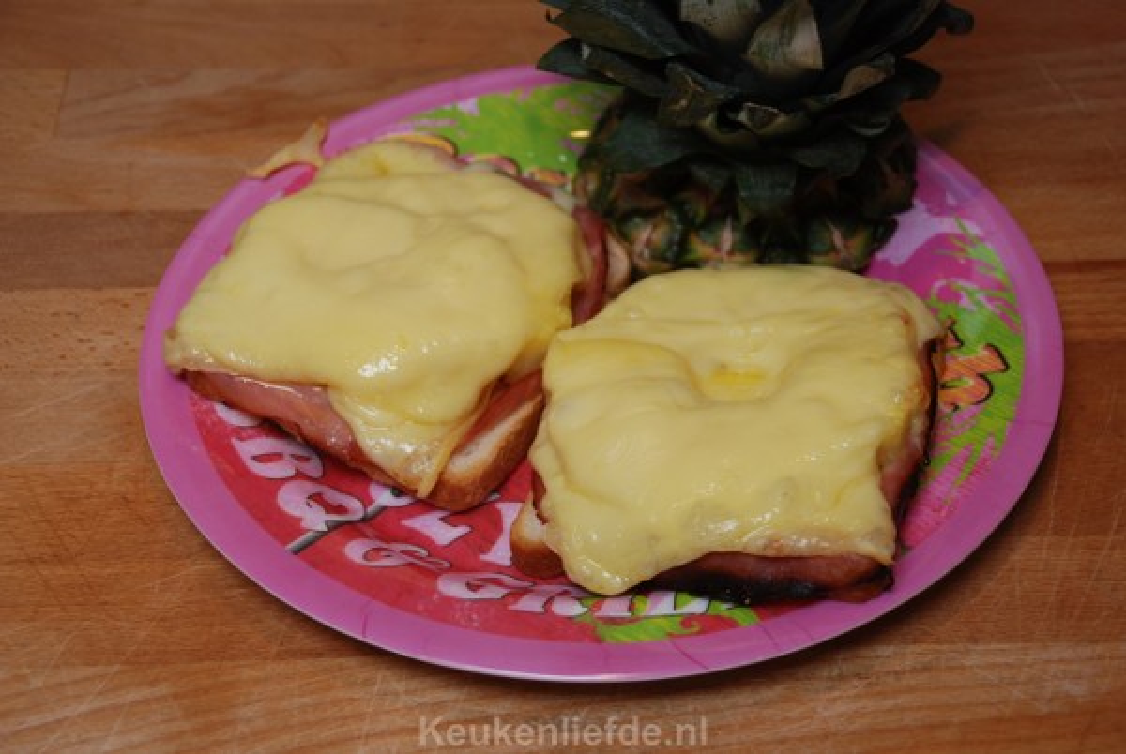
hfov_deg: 26.0
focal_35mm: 78
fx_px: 2443
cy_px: 377
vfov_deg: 17.6
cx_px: 563
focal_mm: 52
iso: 200
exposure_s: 1/80
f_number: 5
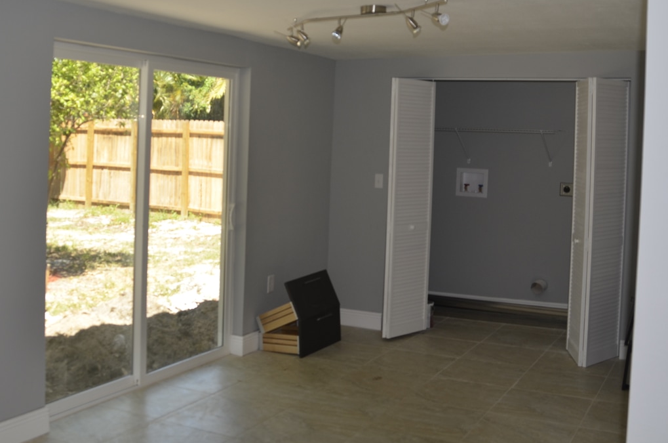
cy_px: 133
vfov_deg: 32.9
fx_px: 741
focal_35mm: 40
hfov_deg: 48.5
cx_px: 311
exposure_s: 1/200
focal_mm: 18
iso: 125
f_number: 3.5
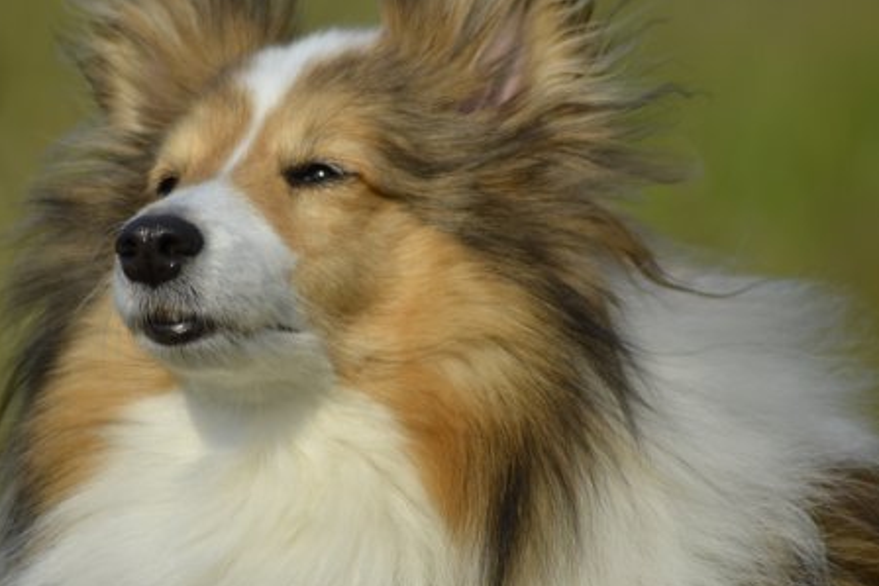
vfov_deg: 2.2
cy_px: 257
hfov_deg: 3.4
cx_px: 300
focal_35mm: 615
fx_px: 15020
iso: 320
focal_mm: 300
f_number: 5.6
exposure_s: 1/2000
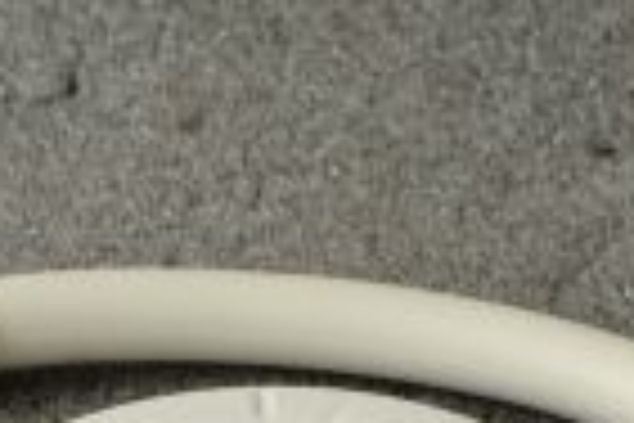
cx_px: -45
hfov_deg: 7.8
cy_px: 826
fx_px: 4631
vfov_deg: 5.1
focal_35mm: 263
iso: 800
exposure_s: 1/100
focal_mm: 62
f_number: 6.3
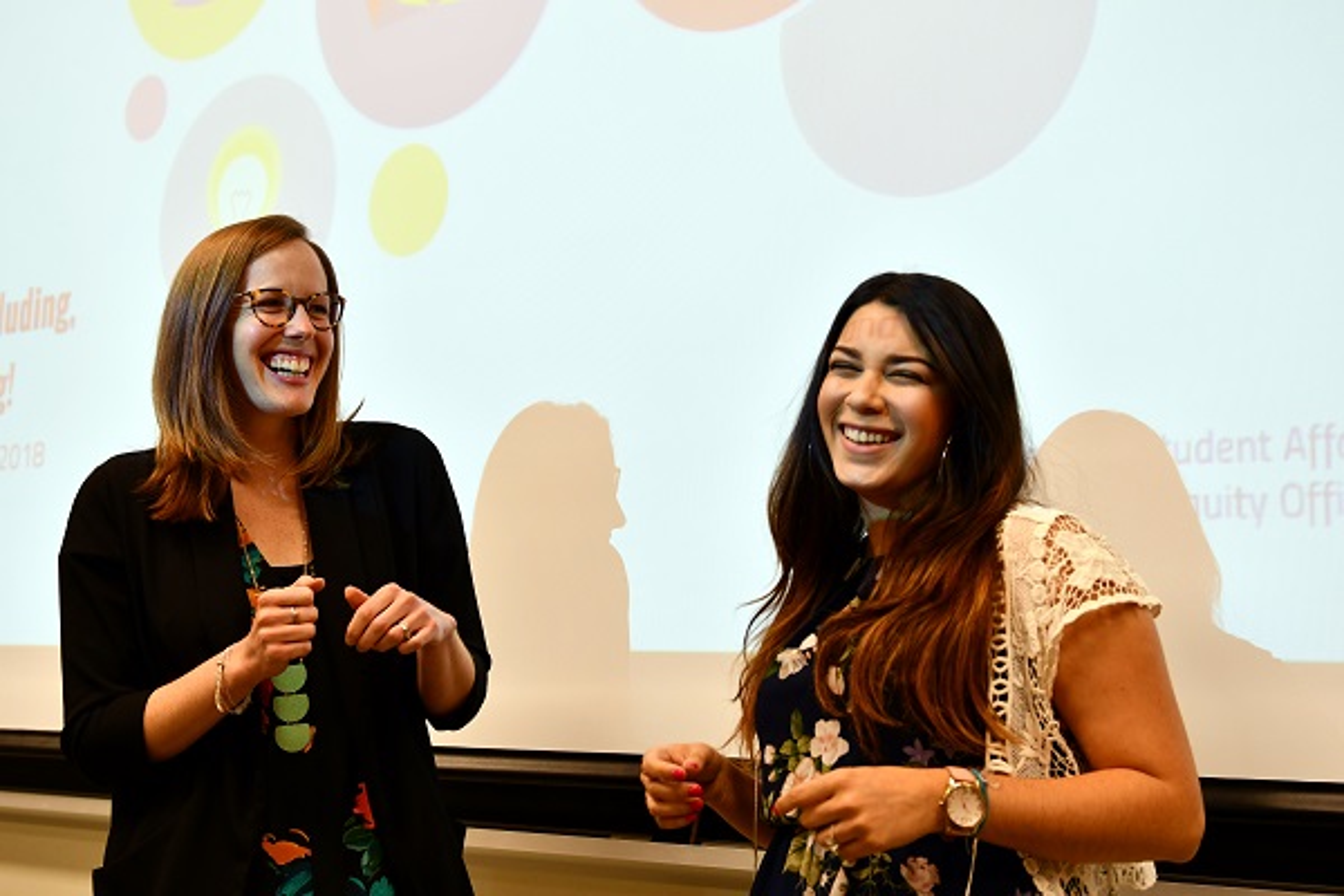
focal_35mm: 48
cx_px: 672
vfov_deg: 28.1
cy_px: 448
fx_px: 1792
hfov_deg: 41.1
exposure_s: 1/200
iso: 800
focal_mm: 32
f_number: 2.8
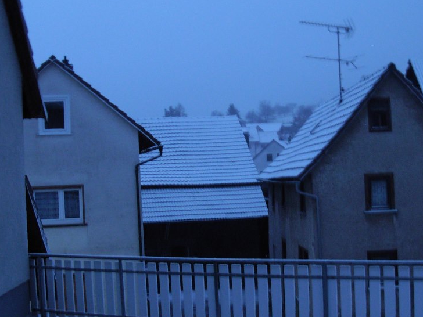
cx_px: 237
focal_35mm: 58
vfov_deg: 25.2
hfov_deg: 33.2
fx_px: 709
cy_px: 156
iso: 200
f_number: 2.9
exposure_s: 1/2.5
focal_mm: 6.3
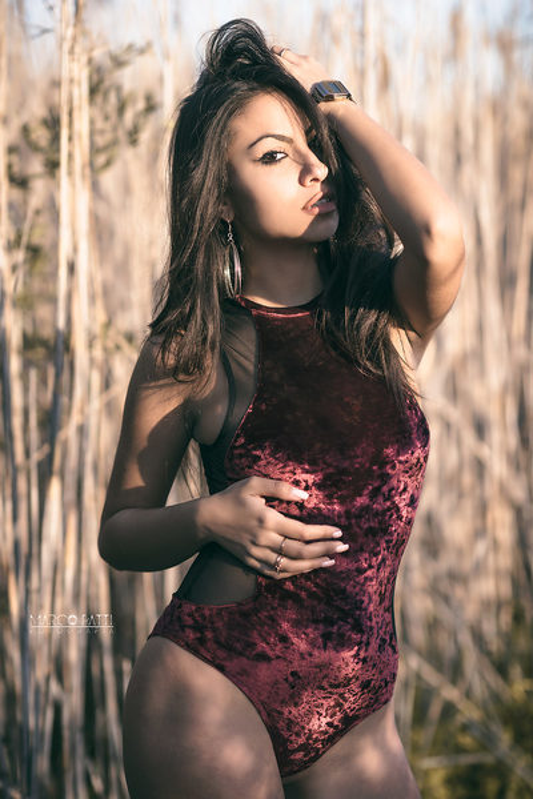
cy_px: 400
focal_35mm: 85
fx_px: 1888
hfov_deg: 16.1
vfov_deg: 23.9
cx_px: 266
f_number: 2
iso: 100
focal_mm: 85
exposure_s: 1/1250
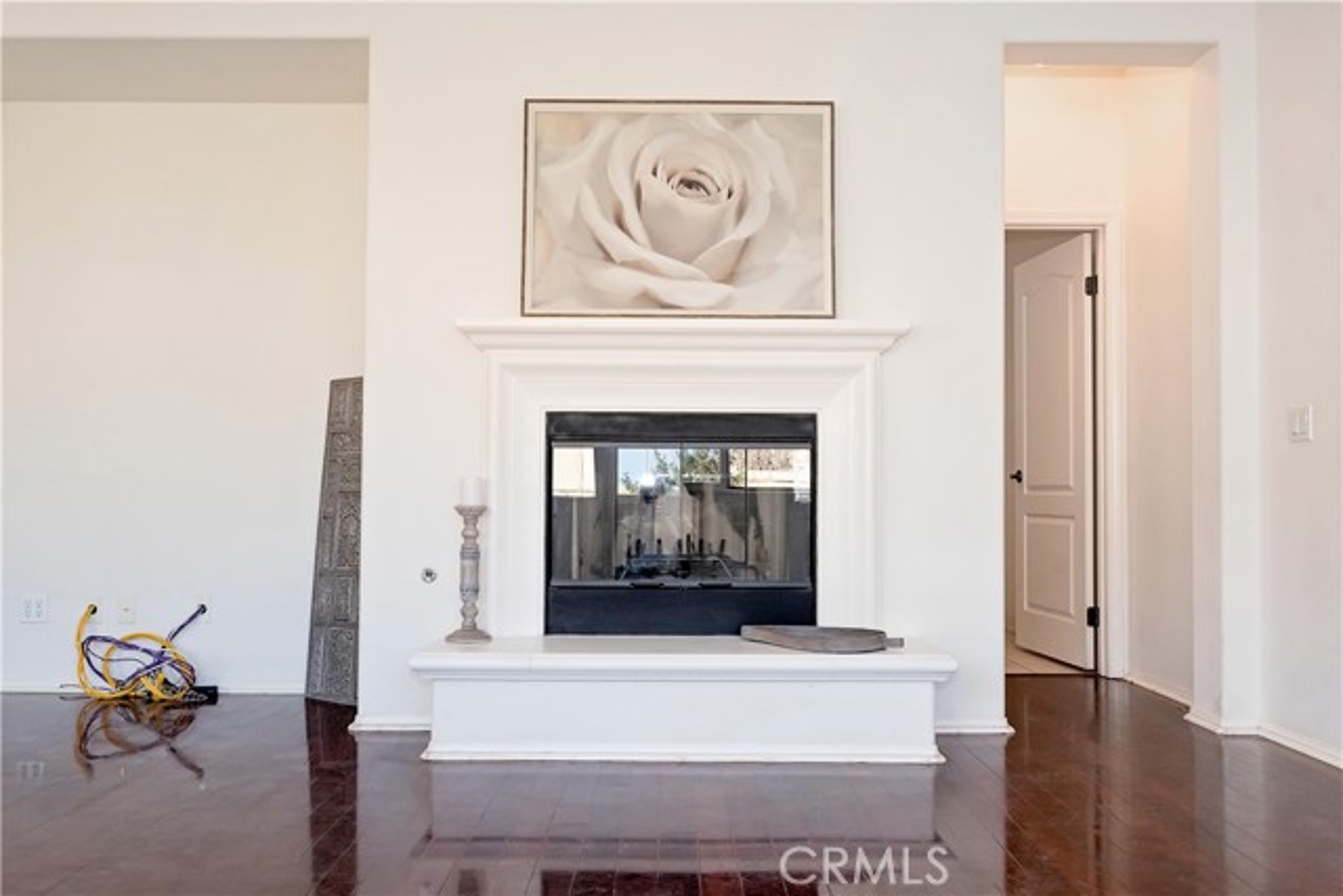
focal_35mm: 30
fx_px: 1119
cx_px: 672
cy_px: 448
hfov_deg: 61.9
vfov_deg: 43.6
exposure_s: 1/200
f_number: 7.1
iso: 800
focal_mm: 20
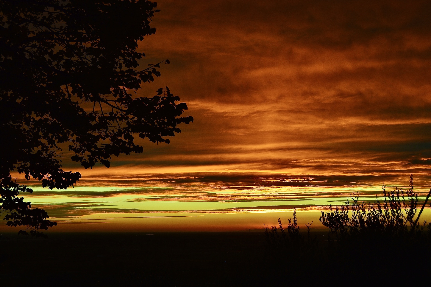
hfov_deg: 41.1
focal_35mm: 48
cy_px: 144
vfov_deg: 28.0
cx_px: 216
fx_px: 574
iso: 125
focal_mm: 32
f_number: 4.2
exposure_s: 1/250
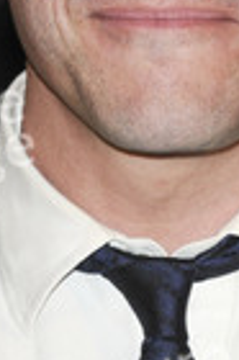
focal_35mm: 450
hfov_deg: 3.0
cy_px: 23
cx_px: 184
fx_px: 4496
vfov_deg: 4.6
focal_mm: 105
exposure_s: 1/200
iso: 320
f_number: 4.5
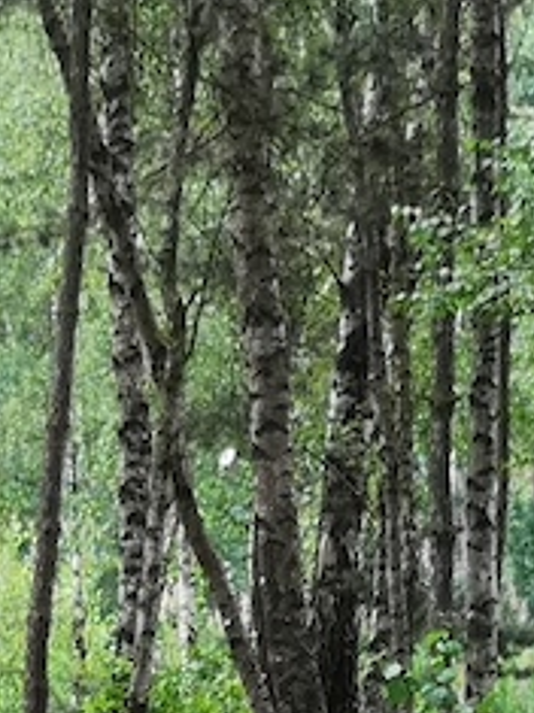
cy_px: 983
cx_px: -94
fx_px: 5600
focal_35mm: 272
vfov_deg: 7.2
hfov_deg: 5.4
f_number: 1.8
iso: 100
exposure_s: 1/100
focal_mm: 3.95
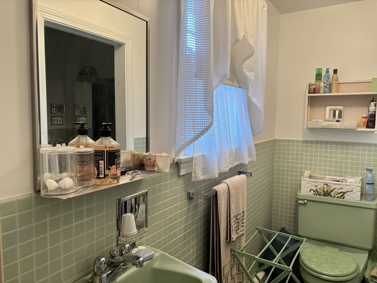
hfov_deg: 67.3
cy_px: 142
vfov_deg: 53.1
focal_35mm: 26
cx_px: 188
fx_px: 283
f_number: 1.6
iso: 125
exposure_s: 1/60
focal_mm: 5.96
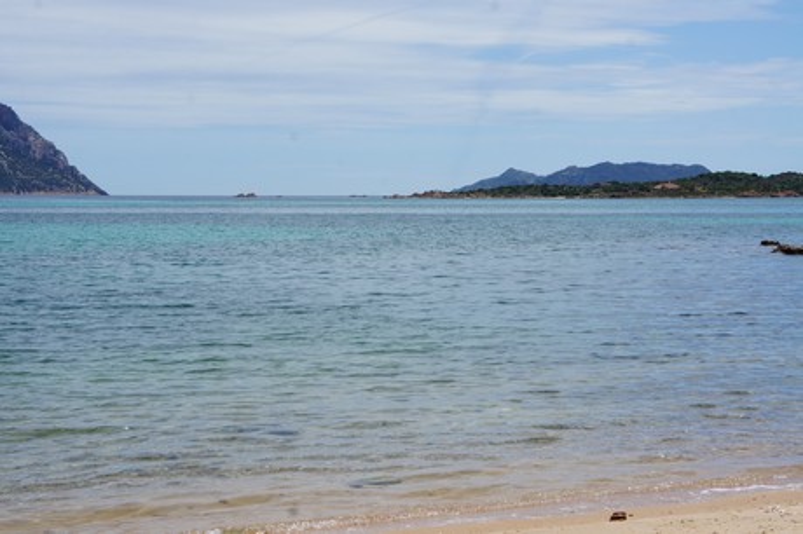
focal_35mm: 68
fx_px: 1505
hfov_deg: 29.9
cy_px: 267
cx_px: 402
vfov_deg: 20.1
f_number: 13
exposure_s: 1/320
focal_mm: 45
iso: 200
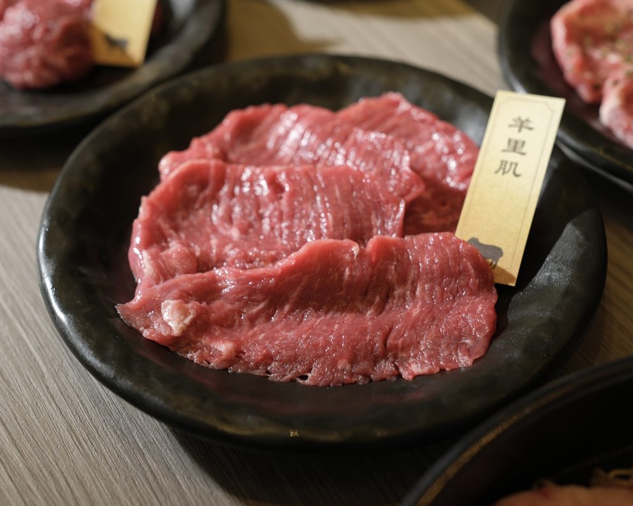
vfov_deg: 26.7
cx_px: 291
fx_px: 1068
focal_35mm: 57
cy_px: 252
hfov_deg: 33.0
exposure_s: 1/160
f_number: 3.2
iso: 200
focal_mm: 33
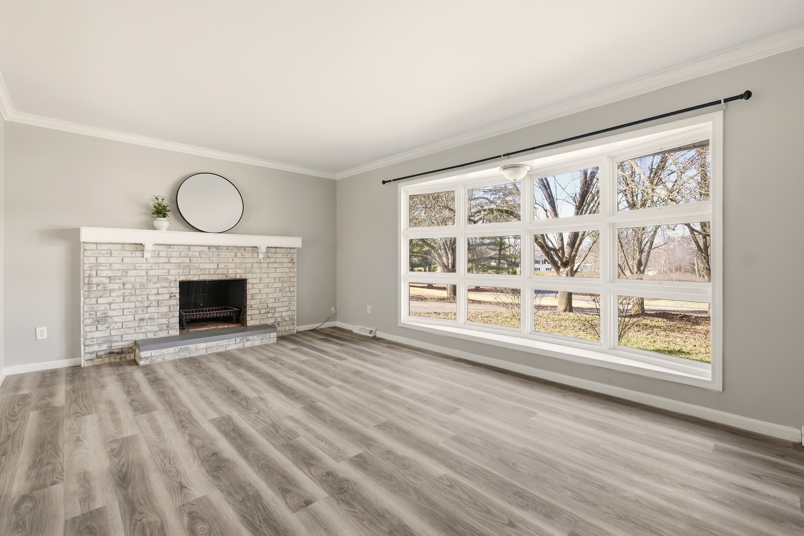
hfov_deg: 100.4
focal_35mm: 15
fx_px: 335
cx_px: 402
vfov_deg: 77.3
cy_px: 268
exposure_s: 1/140
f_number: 9
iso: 400
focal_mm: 10
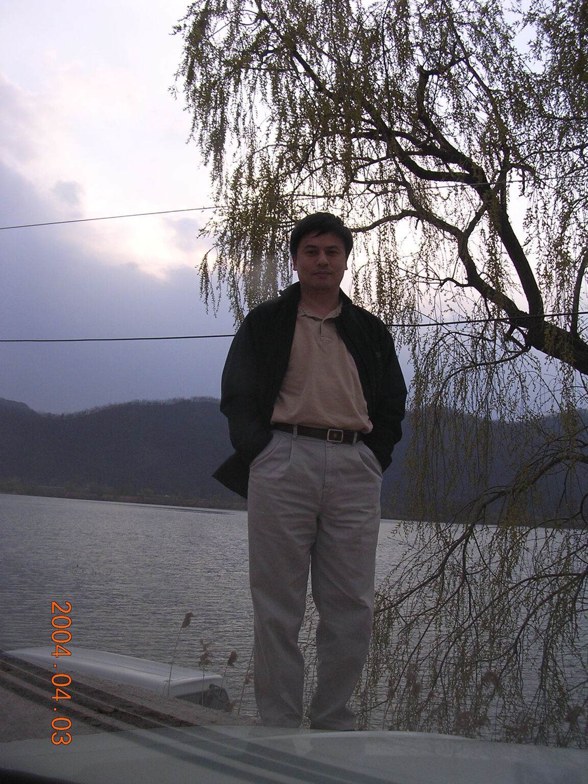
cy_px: 392
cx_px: 294
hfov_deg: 37.7
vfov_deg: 49.0
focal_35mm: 38
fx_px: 861
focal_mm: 5.8
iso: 100
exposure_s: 1/407
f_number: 2.8
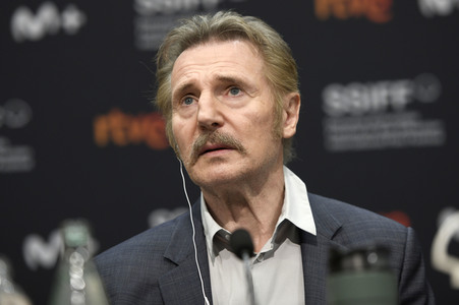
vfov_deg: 8.8
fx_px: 1975
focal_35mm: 155
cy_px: 152
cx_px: 230
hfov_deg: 13.3
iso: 1000
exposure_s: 1/320
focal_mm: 155
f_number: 3.2
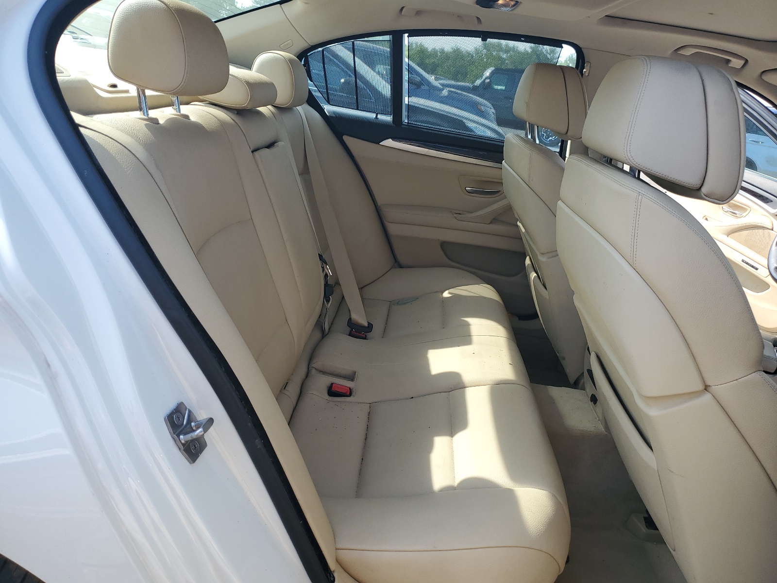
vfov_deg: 53.1
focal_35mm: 26
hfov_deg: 67.3
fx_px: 584
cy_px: 292
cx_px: 388
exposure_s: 1/625
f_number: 1.5
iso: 50
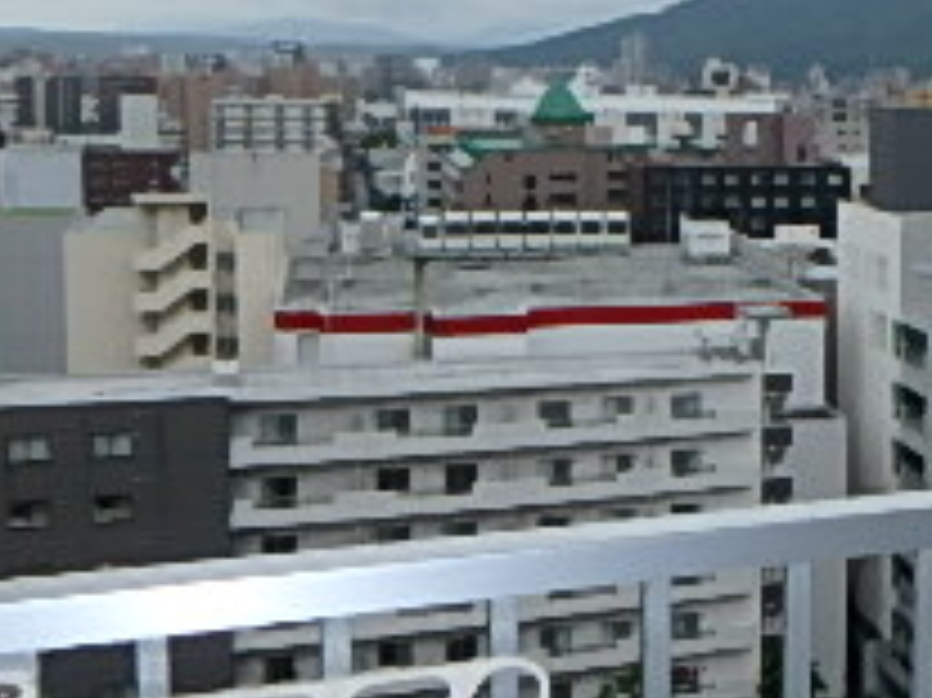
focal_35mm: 65
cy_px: 270
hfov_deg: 24.4
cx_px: 1328
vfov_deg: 22.5
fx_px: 1749
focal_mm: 3.7
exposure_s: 1/1250
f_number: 3.5
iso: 125
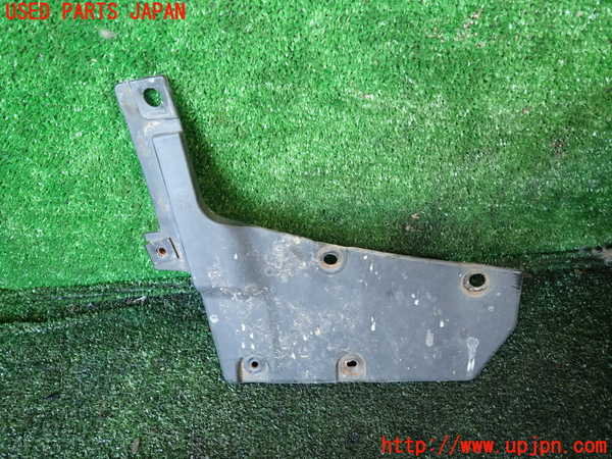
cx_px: 306
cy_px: 230
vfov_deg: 54.9
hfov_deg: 69.4
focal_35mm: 25
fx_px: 442
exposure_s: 1/30
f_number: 2
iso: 200
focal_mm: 4.5
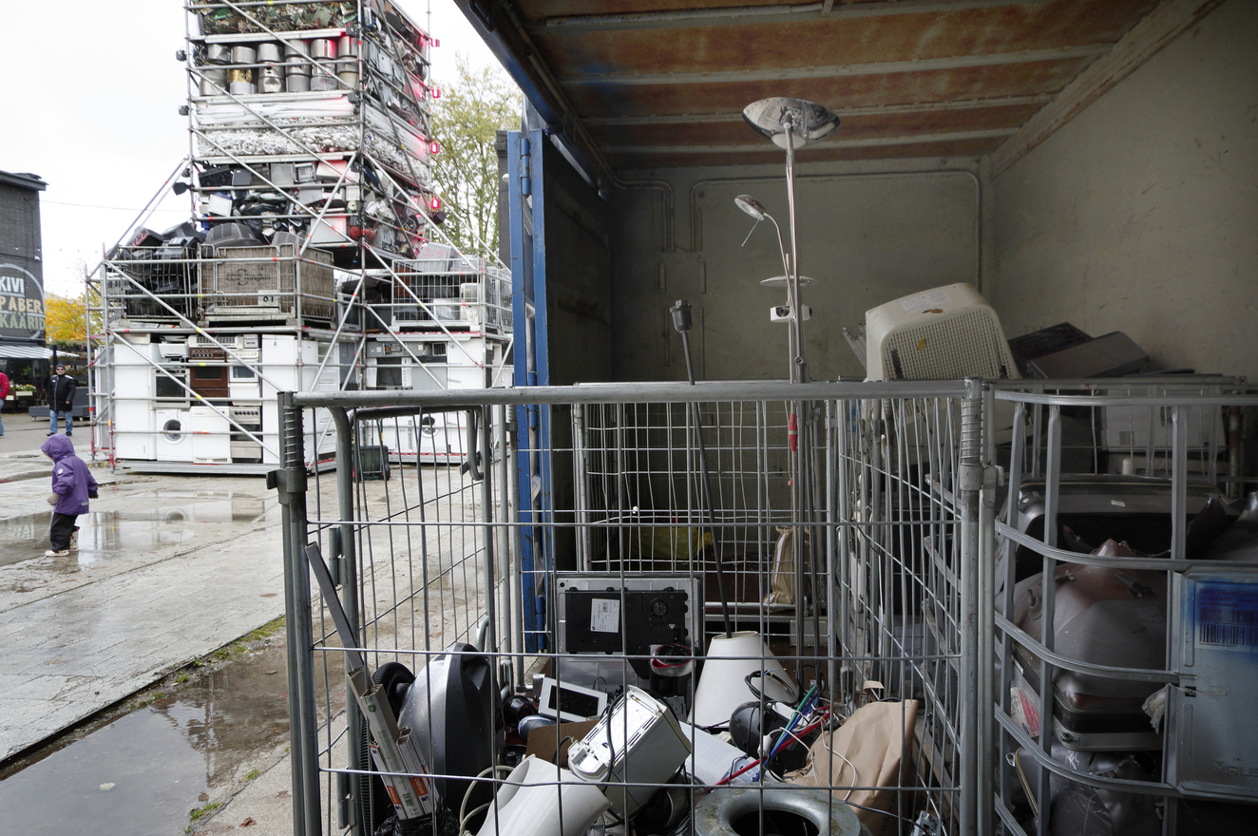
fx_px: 838
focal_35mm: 24
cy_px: 418
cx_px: 629
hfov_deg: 73.8
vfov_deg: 53.0
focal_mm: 16
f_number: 6.3
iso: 400
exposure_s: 1/40
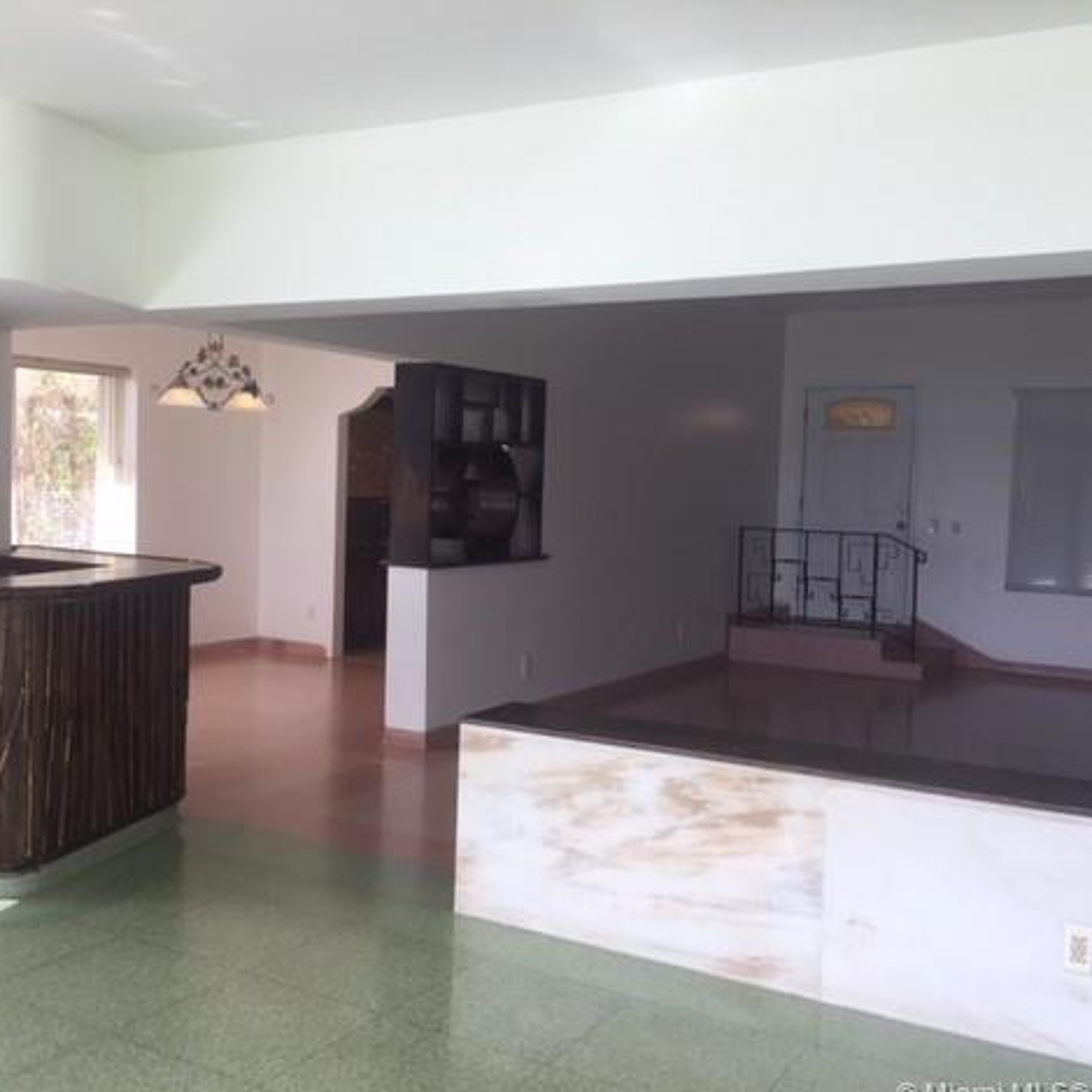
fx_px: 1249
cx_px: 468
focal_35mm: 35
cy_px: 556
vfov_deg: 47.2
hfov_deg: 47.1
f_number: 2.2
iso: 32
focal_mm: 4.15
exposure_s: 1/289
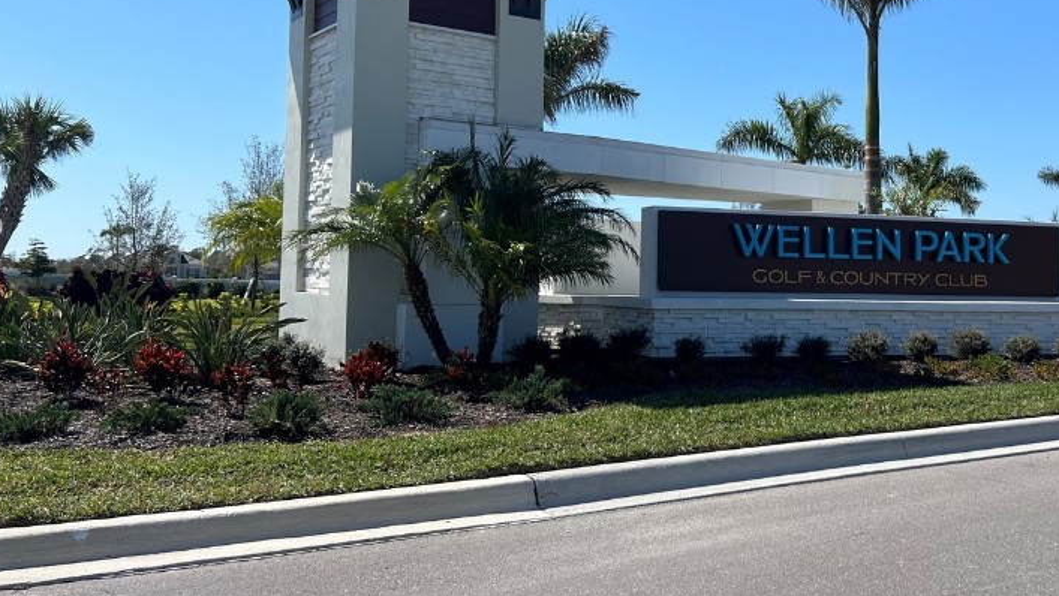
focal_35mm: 41
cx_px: 728
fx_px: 1152
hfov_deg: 48.3
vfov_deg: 28.9
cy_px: 217
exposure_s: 1/4831
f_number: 1.5
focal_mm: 5.7
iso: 50
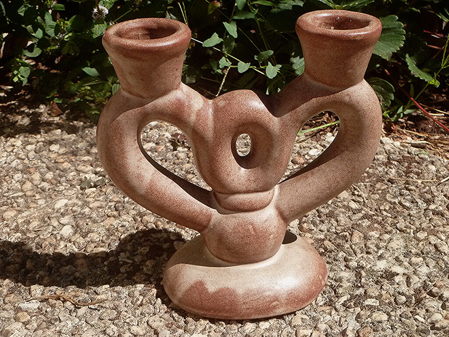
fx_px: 700
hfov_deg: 35.5
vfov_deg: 27.0
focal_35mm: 54
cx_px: 224
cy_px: 168
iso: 200
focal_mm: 9.6
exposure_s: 1/1300
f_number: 4
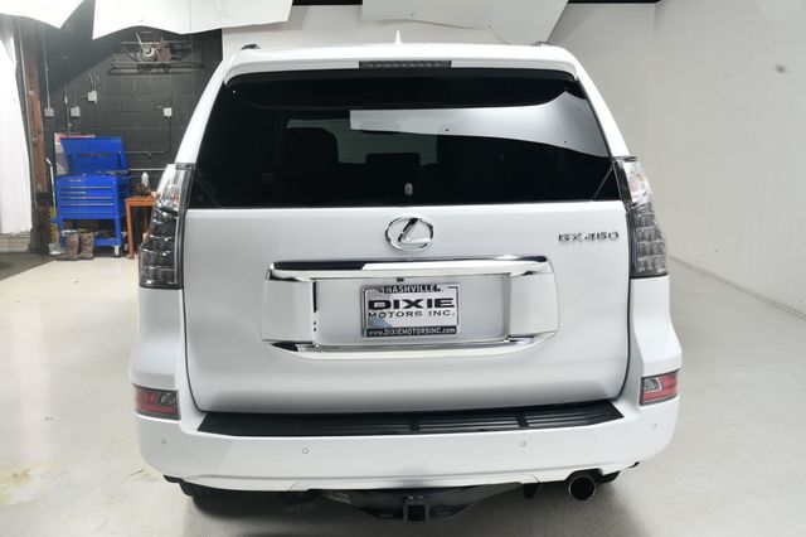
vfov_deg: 36.8
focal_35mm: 36
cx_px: 403
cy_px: 268
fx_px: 806
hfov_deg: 53.2
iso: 100
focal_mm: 24
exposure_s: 1/160
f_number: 13
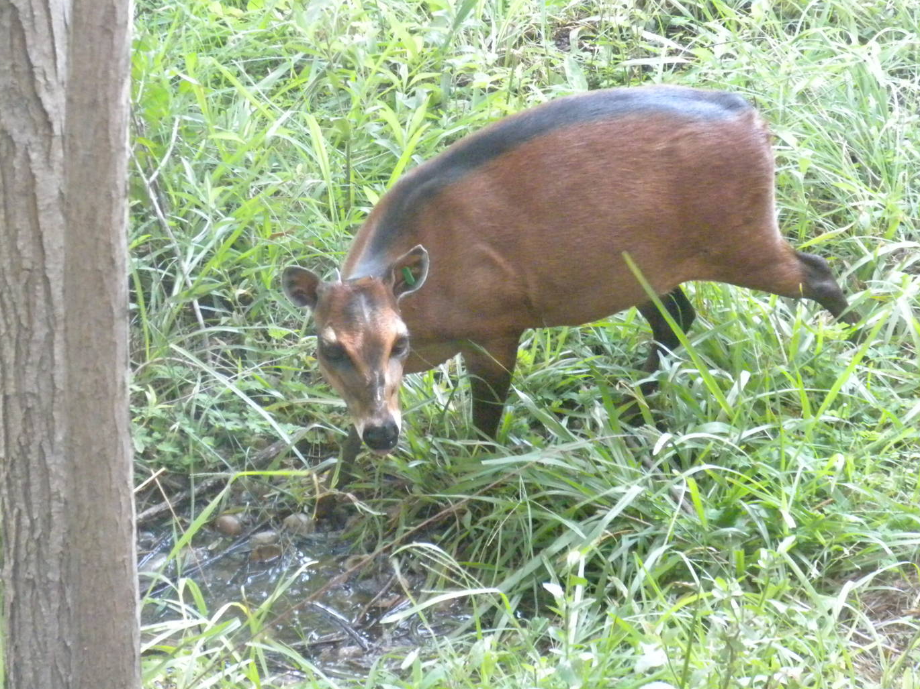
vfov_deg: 10.7
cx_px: 398
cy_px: 301
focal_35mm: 139
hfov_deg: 14.2
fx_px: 3694
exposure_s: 1/110
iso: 800
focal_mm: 21
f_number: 5.1
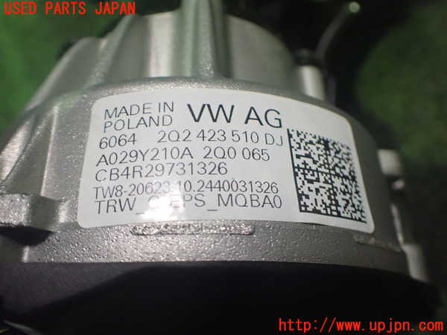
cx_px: 224
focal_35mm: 30
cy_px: 168
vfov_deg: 46.8
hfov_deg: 60.0
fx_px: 387
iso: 800
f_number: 2.3
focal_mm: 5.4
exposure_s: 1/50
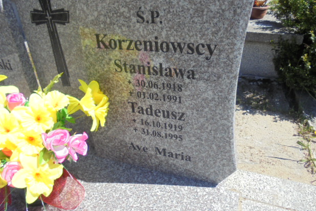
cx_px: 155
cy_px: 92
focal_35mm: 28
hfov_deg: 65.5
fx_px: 246
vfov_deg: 46.3
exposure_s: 1/800
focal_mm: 4.6
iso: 100
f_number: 3.5
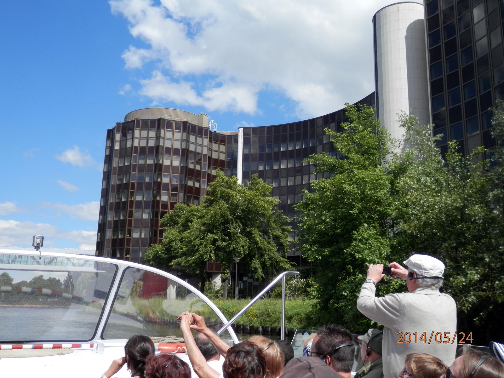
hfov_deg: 55.4
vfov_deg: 42.9
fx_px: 480
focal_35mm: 33
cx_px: 252
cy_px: 189
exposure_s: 1/125
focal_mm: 6
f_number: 9.7
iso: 80
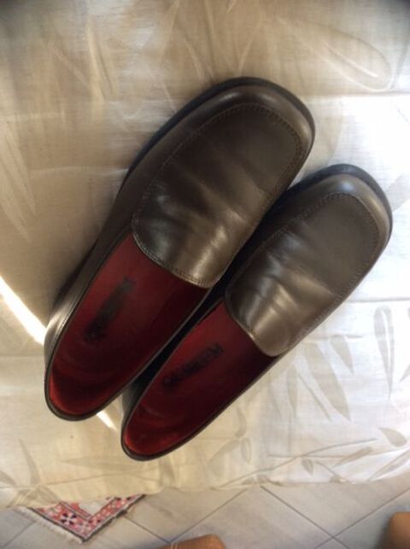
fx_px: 507
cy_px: 274
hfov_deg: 44.0
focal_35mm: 32
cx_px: 205
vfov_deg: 56.9
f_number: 2.4
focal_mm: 3.3
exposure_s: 1/25
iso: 64
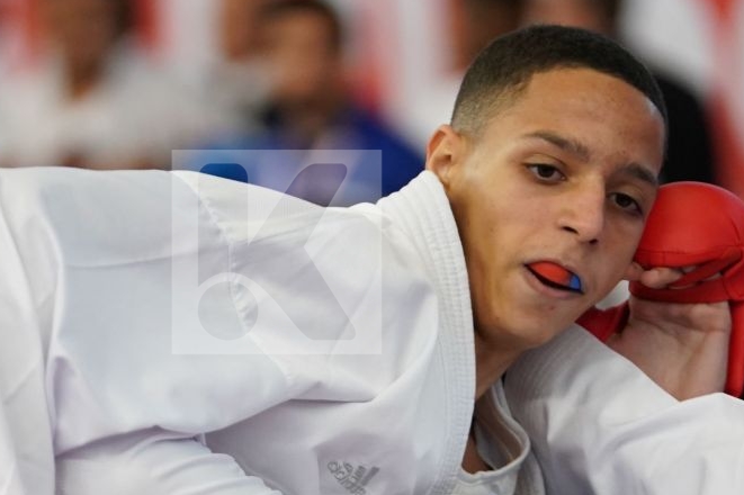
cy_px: 650
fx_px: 8779
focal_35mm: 425
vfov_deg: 3.2
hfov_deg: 4.9
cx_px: 277
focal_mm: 156
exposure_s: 1/1000
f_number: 2.8
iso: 2000
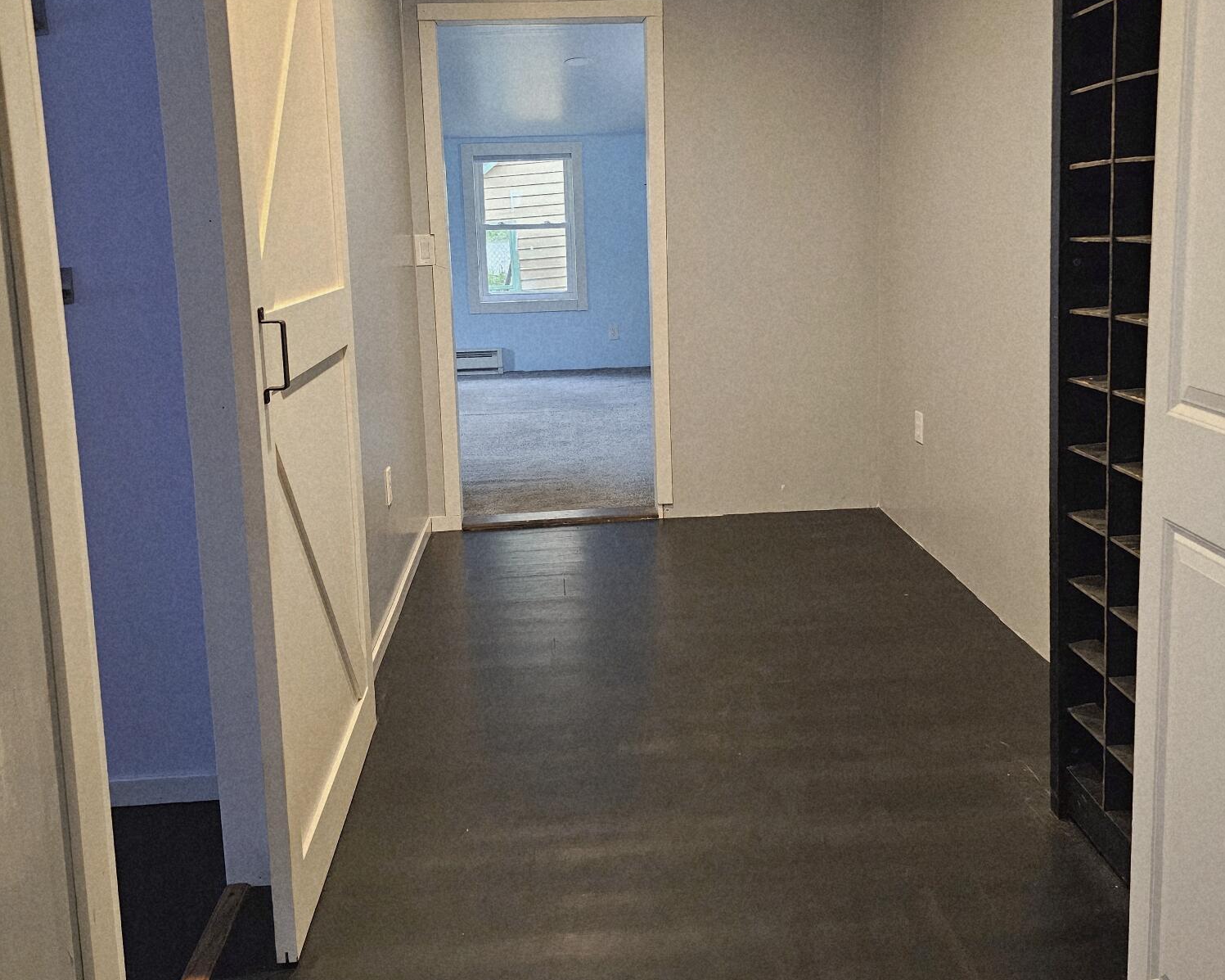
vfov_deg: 48.0
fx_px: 1087
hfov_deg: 58.8
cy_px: 364
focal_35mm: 30
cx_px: 613
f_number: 1.7
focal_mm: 6.3
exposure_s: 1/120
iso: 1000
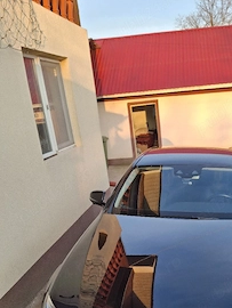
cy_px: 209
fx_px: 330
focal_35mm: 37
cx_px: 167
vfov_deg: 49.1
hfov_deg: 38.0
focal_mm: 4.69
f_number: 1.8
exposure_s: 1/250
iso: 25
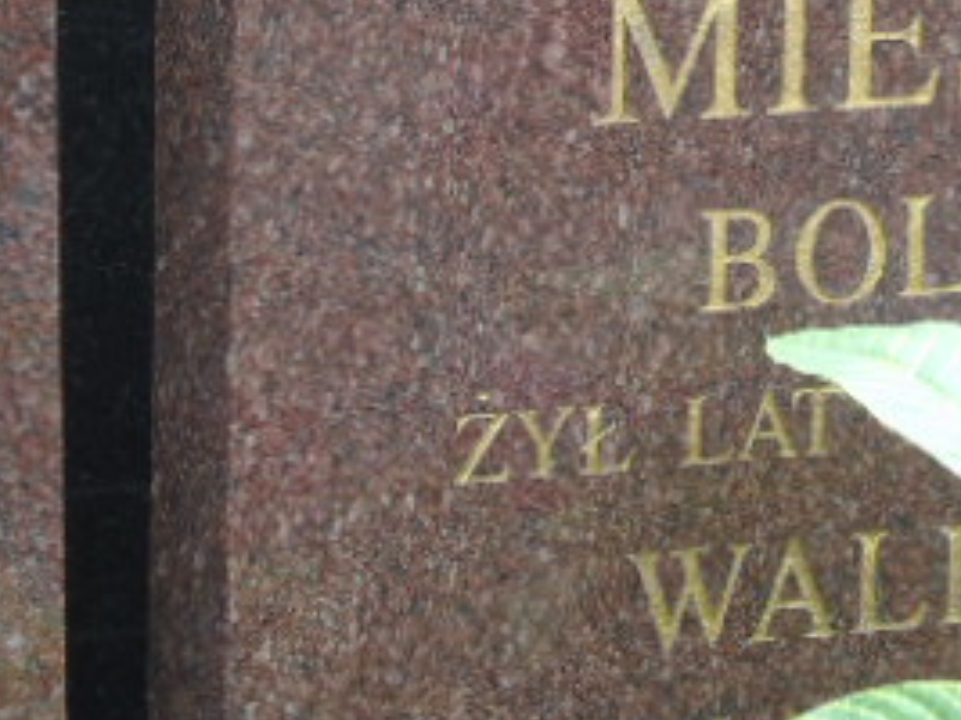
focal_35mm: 297
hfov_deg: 6.6
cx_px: 990
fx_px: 8242
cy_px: 277
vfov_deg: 5.0
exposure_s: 1/50
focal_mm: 22
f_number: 4.6
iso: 80
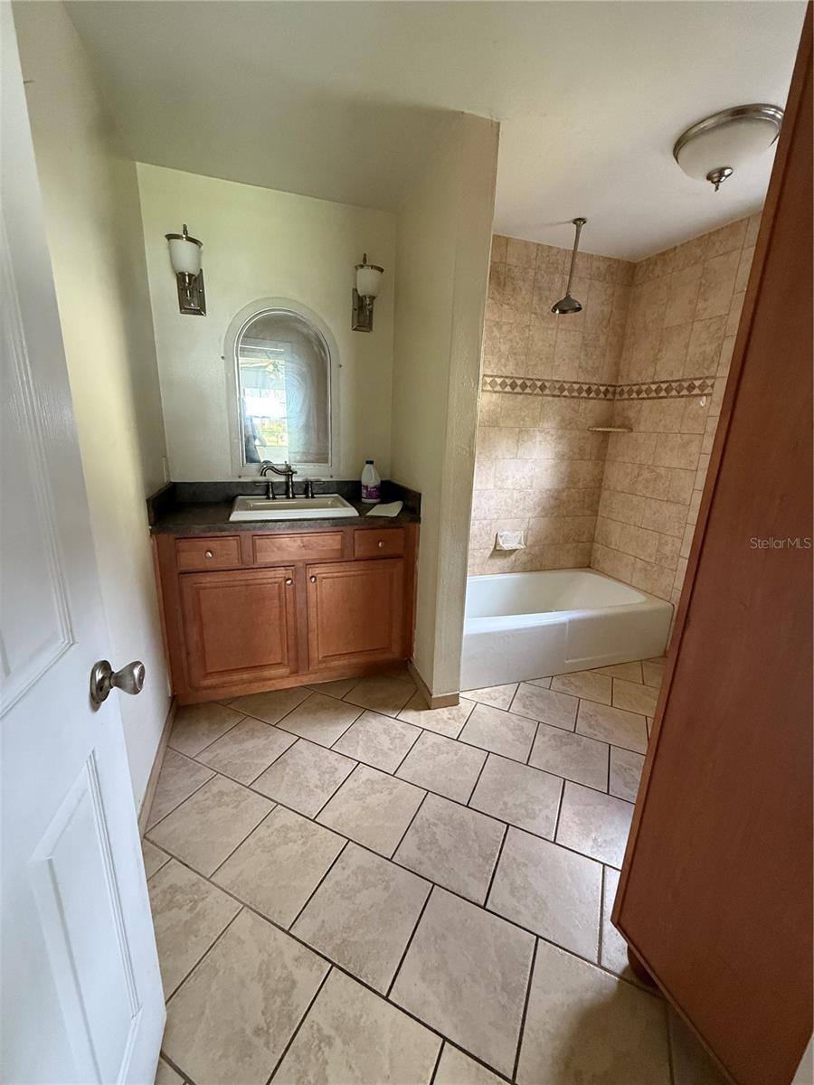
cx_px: 407
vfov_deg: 102.1
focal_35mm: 14
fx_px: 439
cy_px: 542
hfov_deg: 85.7
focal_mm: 2.22
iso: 500
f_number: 2.2
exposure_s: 1/60
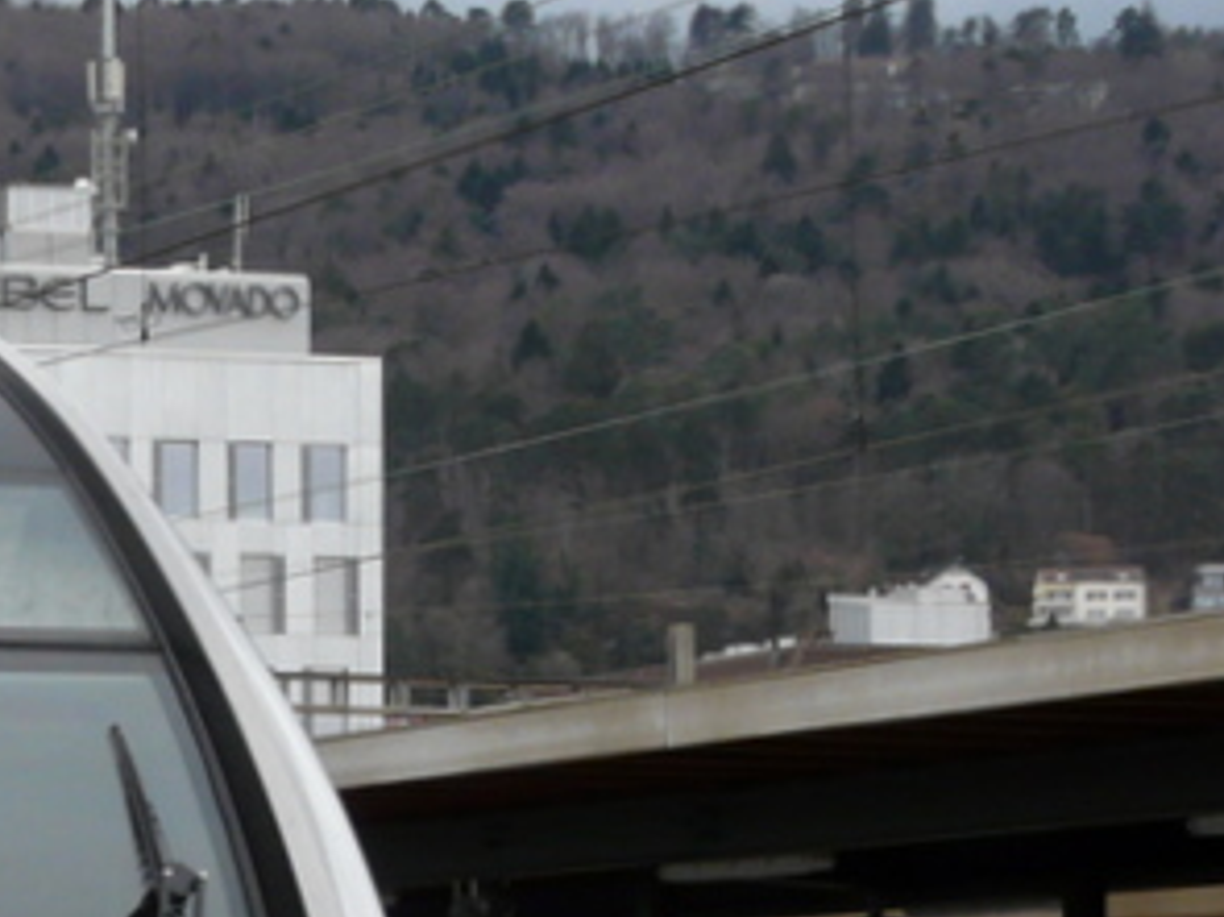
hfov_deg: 11.4
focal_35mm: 166
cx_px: -685
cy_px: 1124
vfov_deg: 8.8
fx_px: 5867
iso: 100
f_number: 3.6
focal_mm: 8.1
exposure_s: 1/125
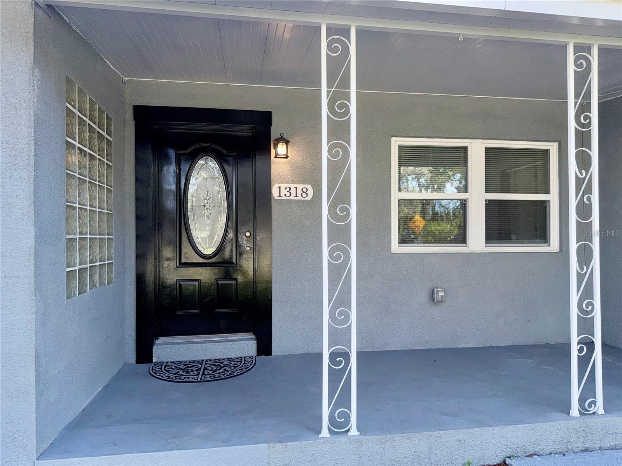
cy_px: 233
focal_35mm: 24
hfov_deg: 71.6
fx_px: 431
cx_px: 311
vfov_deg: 56.8
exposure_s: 1/379
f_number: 1.78
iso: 50
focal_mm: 6.76
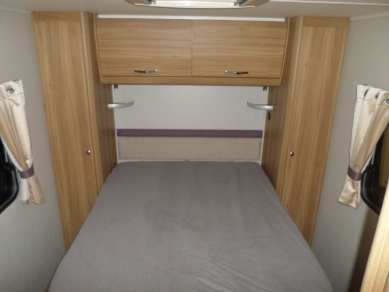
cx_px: 194
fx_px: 281
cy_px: 146
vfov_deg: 54.9
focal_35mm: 25
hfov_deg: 69.4
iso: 160
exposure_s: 1/30
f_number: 2.5
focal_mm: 4.5
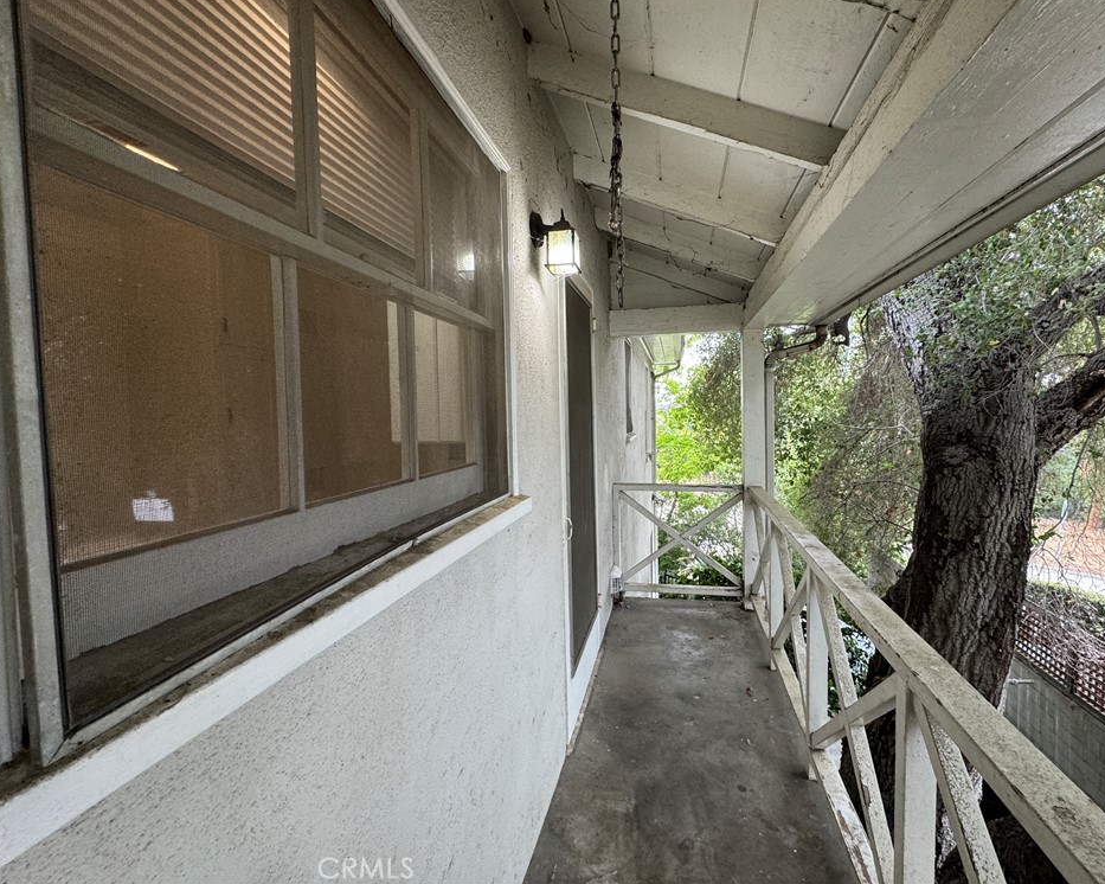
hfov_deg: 96.6
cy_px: 430
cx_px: 598
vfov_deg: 84.0
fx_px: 490
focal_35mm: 15
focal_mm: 2.22
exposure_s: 1/120
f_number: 2.2
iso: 200
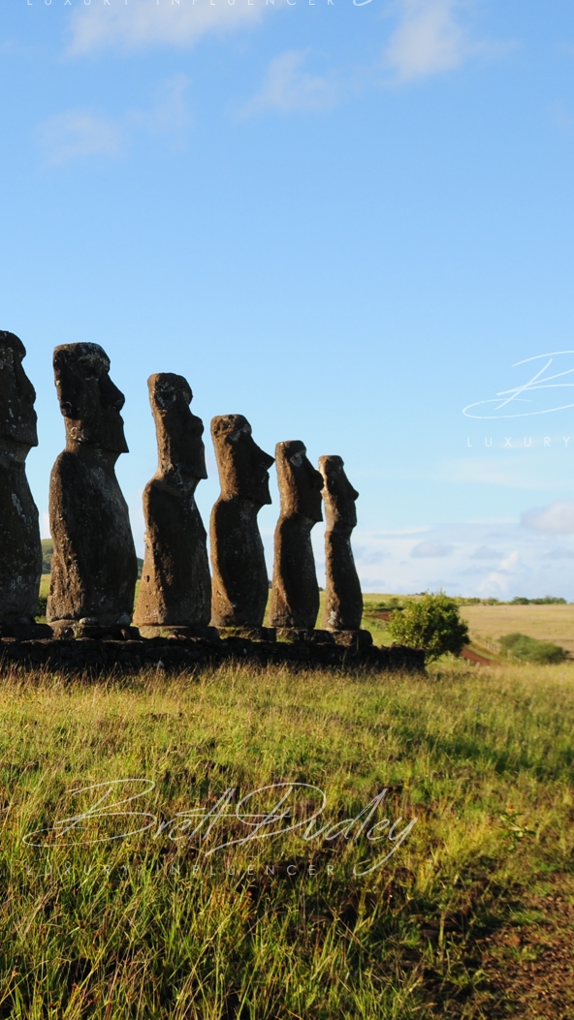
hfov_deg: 16.8
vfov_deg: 30.1
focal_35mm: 70
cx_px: -13
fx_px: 1895
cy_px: 463
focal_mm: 26
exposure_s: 1/640
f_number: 5
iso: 200
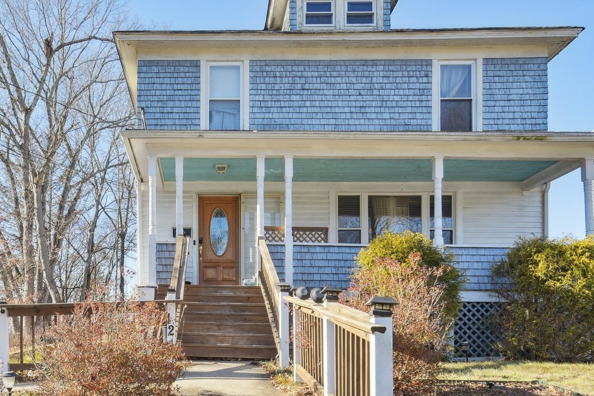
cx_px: 171
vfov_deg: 38.2
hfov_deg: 55.3
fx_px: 544
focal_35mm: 33
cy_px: 327
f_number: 11
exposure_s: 1/250
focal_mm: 17
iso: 400
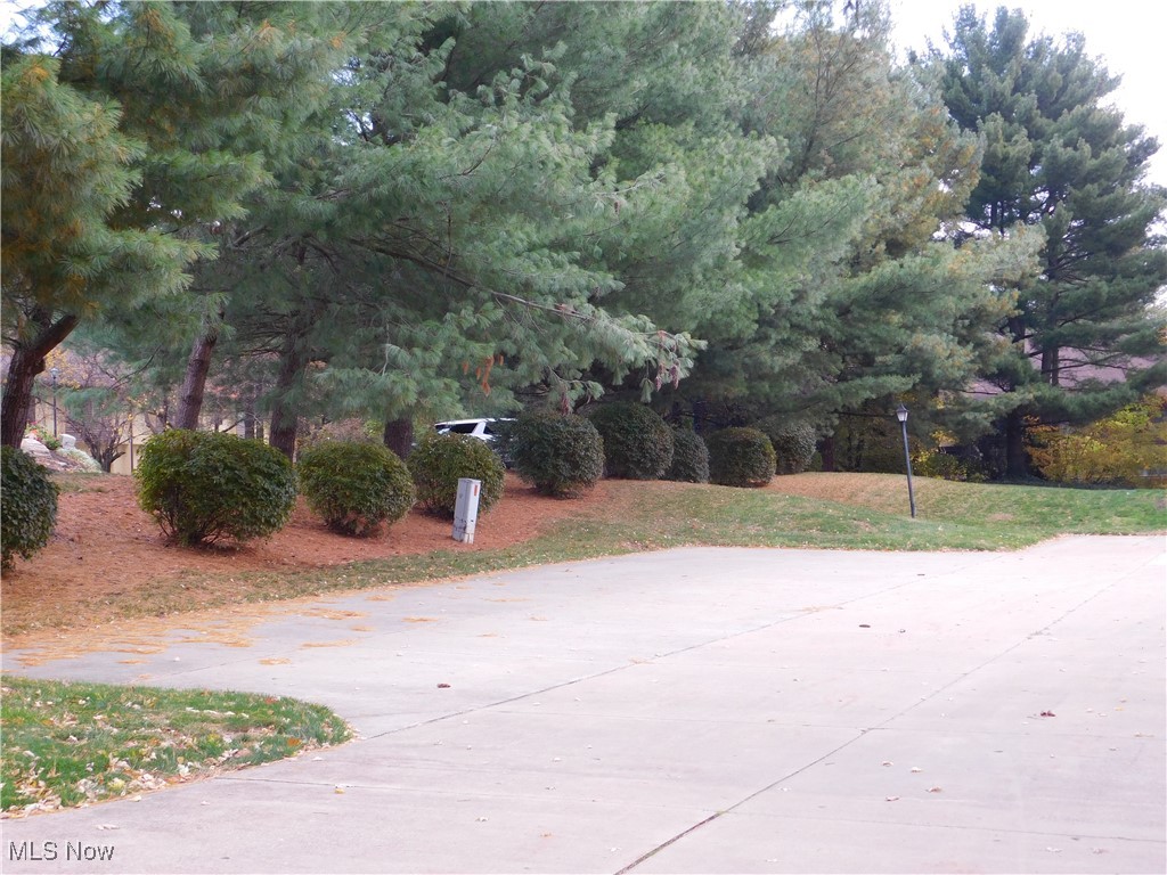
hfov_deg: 37.5
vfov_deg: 28.6
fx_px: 1719
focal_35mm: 51
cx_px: 584
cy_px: 438
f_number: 3.8
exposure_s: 1/80
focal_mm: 9
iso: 125
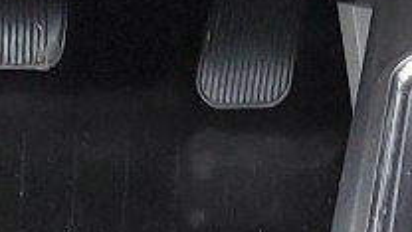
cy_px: 18
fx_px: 2382
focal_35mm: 218
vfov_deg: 5.6
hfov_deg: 9.6
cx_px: 586
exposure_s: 1/60.2
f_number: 1.5
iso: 103
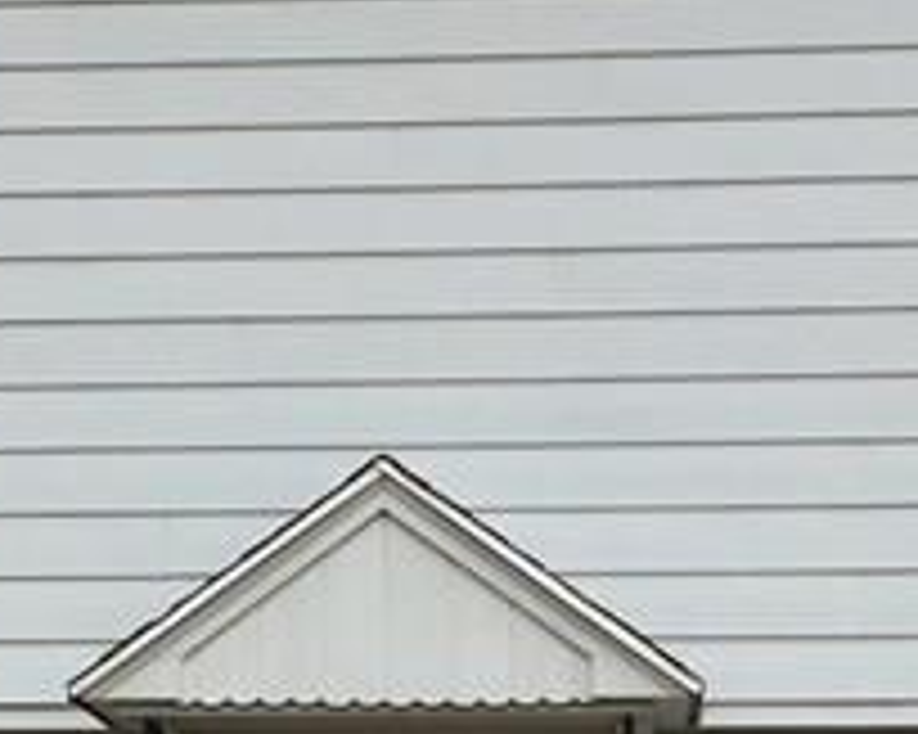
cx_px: 292
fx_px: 3856
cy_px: 1000
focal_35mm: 142
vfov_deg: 10.6
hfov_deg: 13.6
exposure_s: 1/1148
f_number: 2.2
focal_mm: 4.15
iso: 25
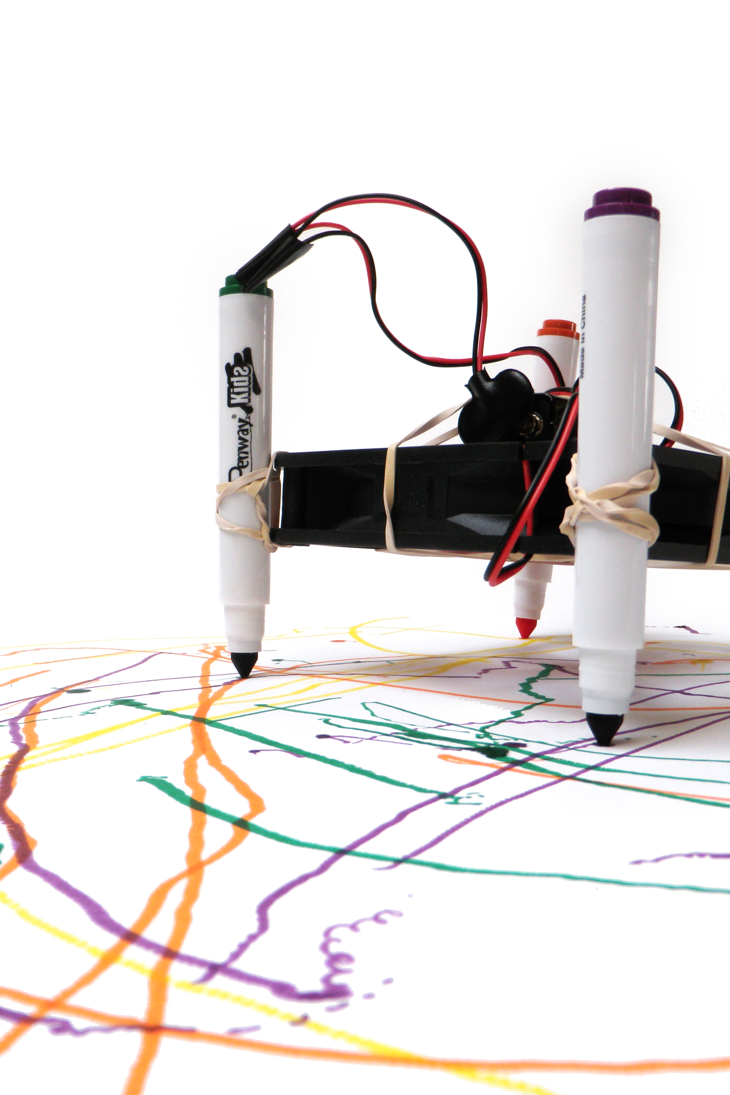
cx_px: 377
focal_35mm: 39
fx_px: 1186
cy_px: 549
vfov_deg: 49.6
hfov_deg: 34.2
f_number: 3.5
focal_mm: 5
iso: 50
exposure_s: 1/100
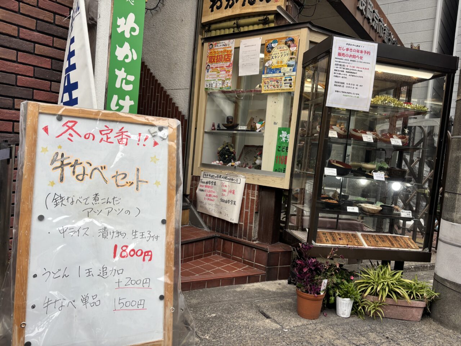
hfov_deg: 67.3
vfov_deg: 53.1
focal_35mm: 26
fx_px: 346
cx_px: 230
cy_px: 173
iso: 50
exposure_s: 1/284
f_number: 1.6
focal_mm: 5.96
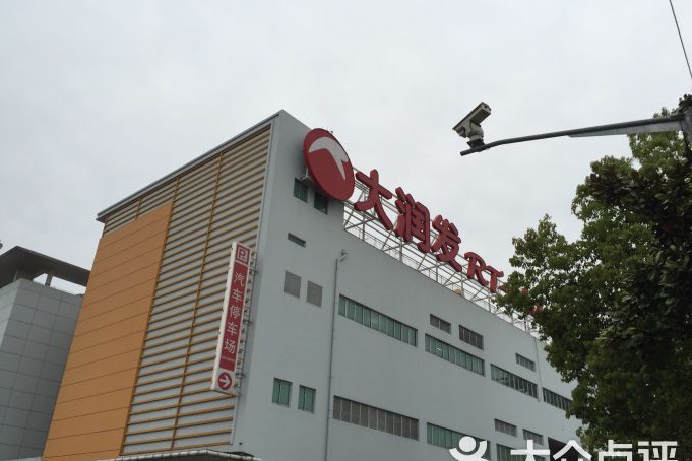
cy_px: 246
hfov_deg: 60.3
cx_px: 349
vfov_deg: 42.3
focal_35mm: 31
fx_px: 596
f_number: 2.2
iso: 32
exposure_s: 1/147
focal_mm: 4.15
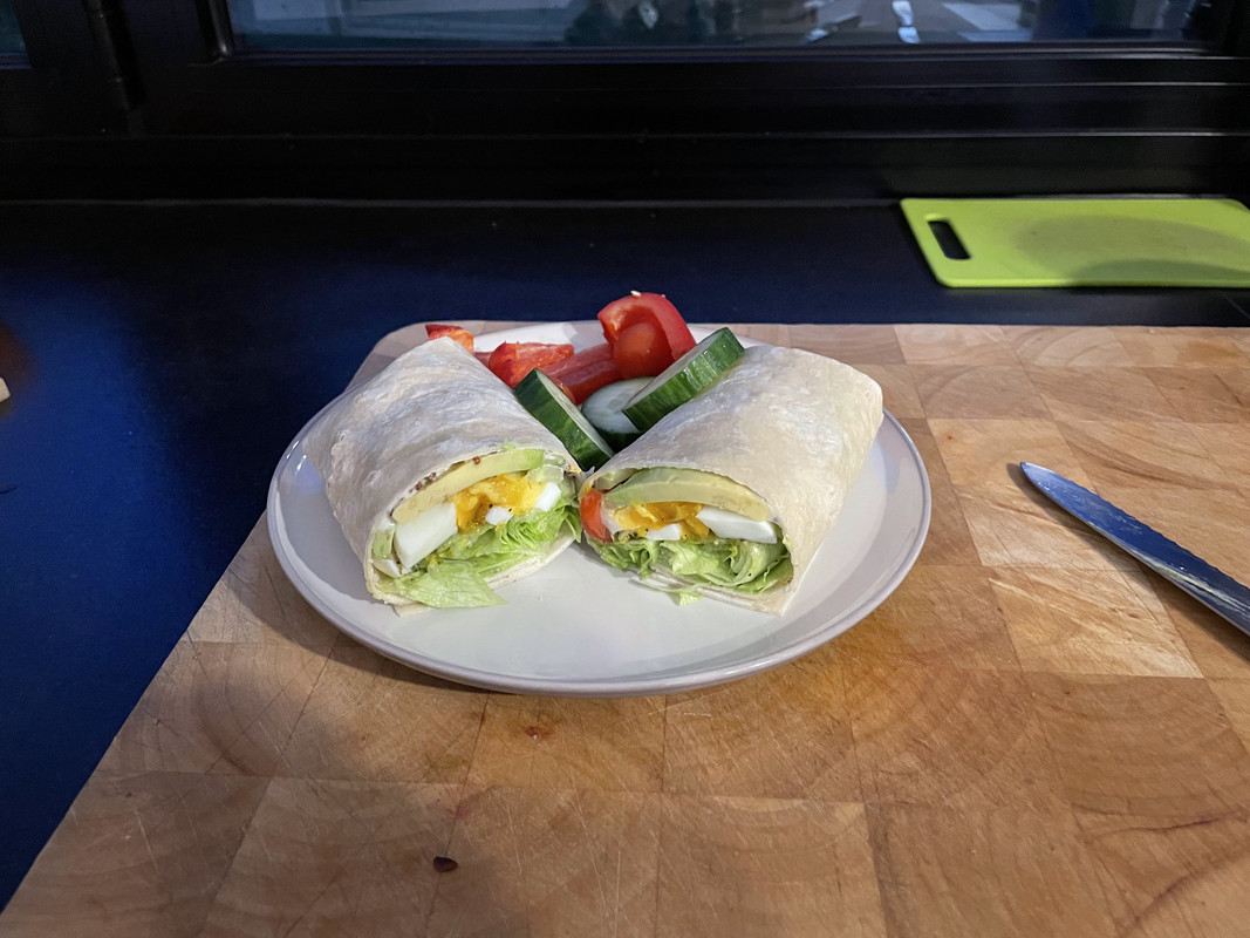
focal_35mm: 26
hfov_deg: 67.3
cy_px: 469
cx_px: 625
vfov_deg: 53.1
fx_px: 939
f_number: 1.6
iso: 800
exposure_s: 1/30
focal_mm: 4.2
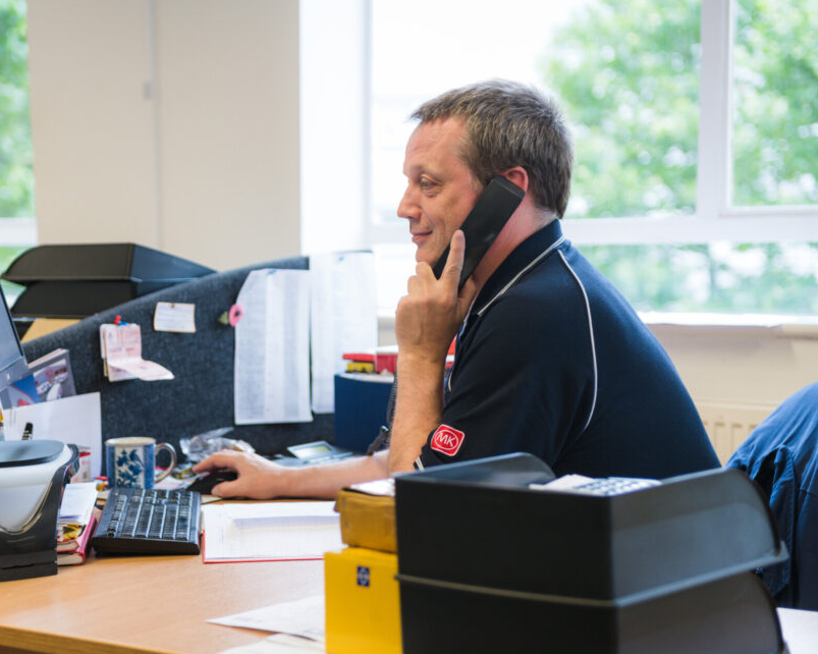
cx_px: 306
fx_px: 1912
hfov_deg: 24.1
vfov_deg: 19.4
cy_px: 343
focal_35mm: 79
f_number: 2.8
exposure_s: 1/100
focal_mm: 66
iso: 400
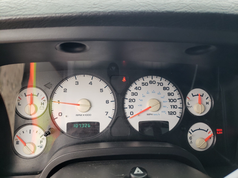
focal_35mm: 26
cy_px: 89
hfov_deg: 67.3
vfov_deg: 53.1
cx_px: 119
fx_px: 179
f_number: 1.5
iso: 71
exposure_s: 1/120
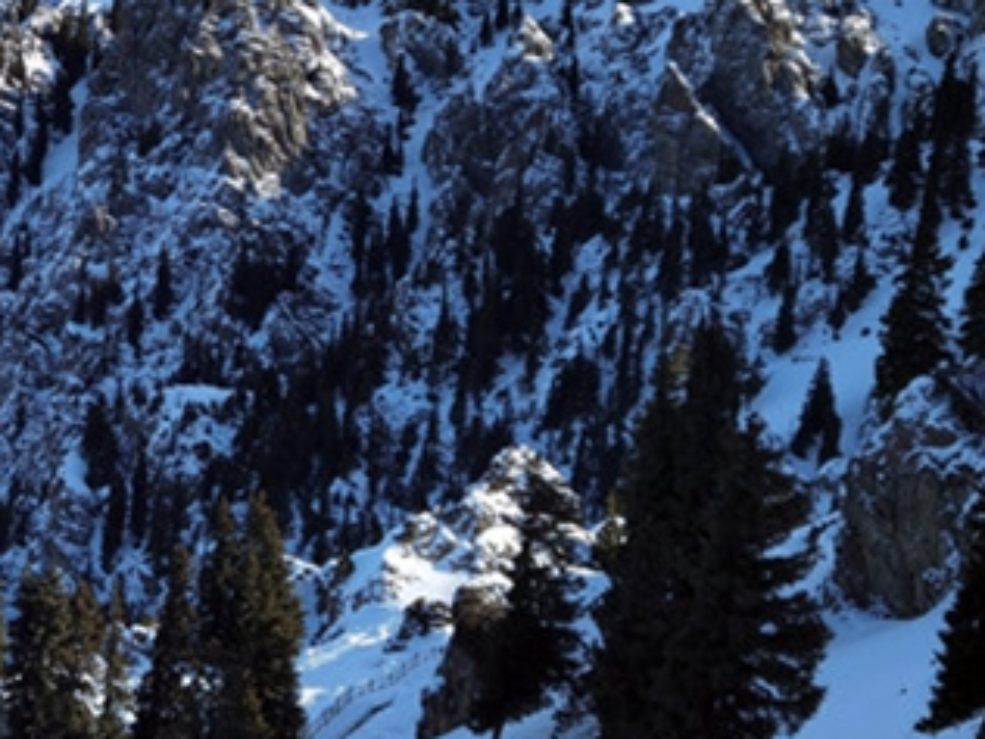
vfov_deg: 18.8
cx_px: 22
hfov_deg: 24.0
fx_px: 2219
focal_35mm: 78
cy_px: 209
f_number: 1.9
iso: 50
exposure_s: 1/3521
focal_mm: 6.71
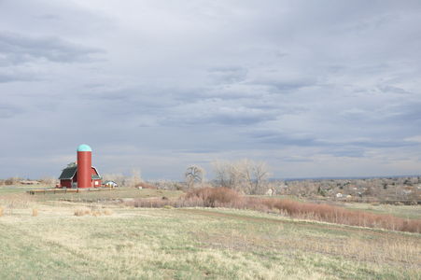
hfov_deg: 46.4
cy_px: 140
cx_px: 210
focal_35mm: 42
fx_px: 491
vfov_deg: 31.8
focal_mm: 28
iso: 1600
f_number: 8
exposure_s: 1/4000
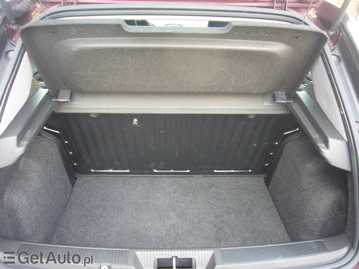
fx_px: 290
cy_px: 134
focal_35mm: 28
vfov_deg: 49.7
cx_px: 180
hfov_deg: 63.4
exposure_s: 1/15
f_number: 2.8
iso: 100
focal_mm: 4.6
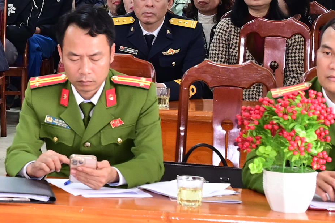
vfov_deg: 7.6
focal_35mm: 181
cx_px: -336
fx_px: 1684
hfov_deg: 10.4
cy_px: 48
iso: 1600
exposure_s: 1/160
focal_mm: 37
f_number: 4
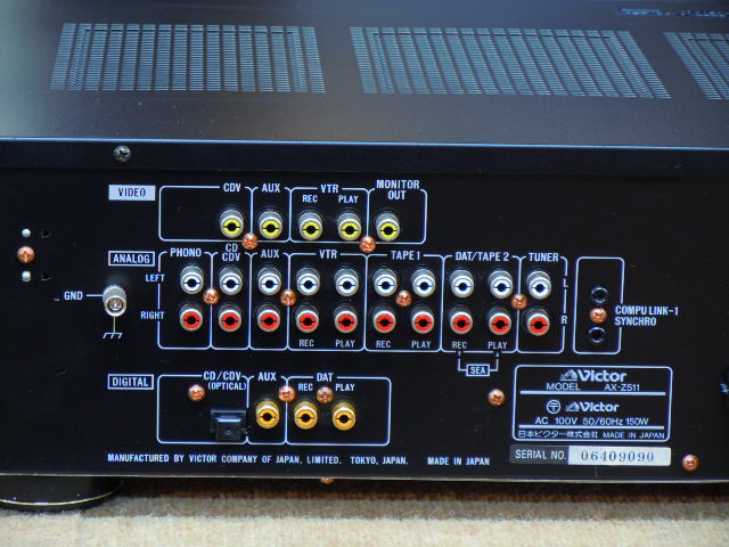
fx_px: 3664
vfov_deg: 8.5
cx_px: 364
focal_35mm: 174
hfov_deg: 11.4
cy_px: 274
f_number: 4.6
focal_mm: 31.4
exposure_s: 1/2
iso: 100
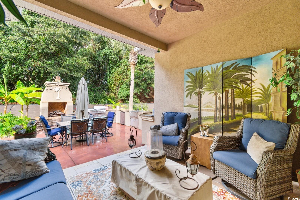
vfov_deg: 77.3
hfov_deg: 100.4
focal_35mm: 15
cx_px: 150
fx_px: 125
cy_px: 100
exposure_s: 1/13
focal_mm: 10
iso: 100
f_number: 4.5
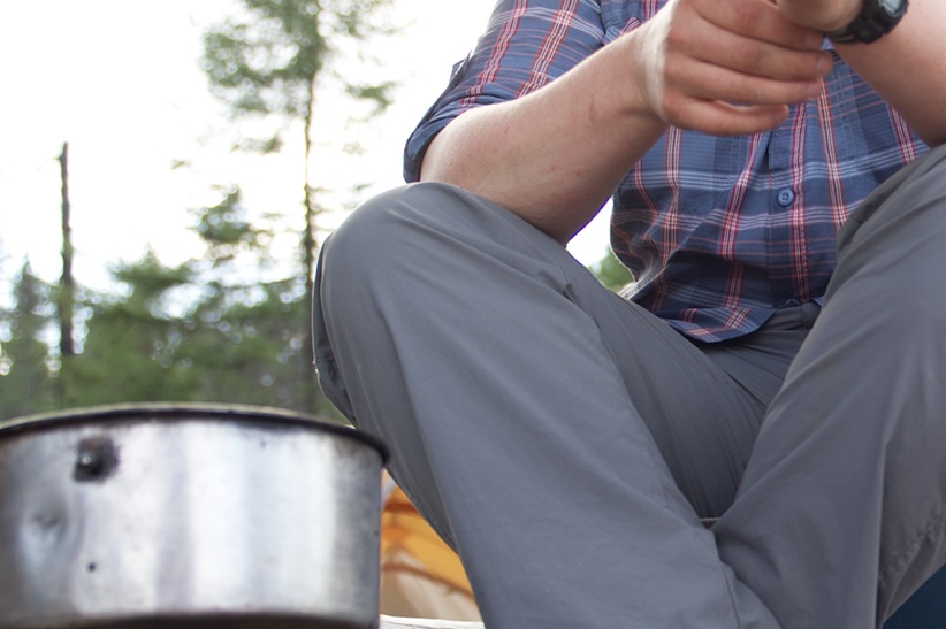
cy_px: 449
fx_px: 1917
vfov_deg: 18.6
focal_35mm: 73
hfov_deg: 26.5
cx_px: 906
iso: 100
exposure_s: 1/200
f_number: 2.8
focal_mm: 24
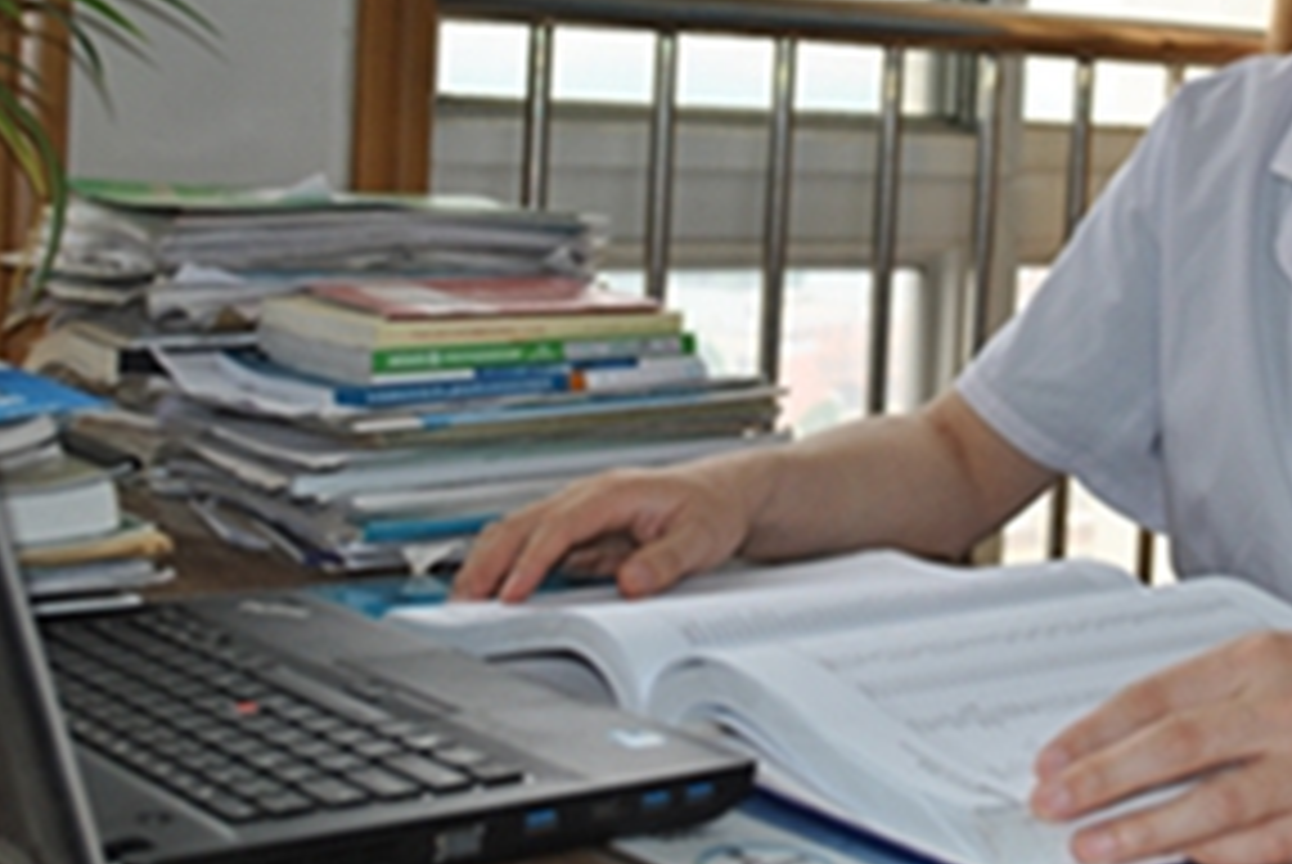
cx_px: 896
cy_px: 187
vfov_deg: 19.9
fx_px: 2443
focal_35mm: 68
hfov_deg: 29.4
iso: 200
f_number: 4.2
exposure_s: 1/125
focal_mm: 26
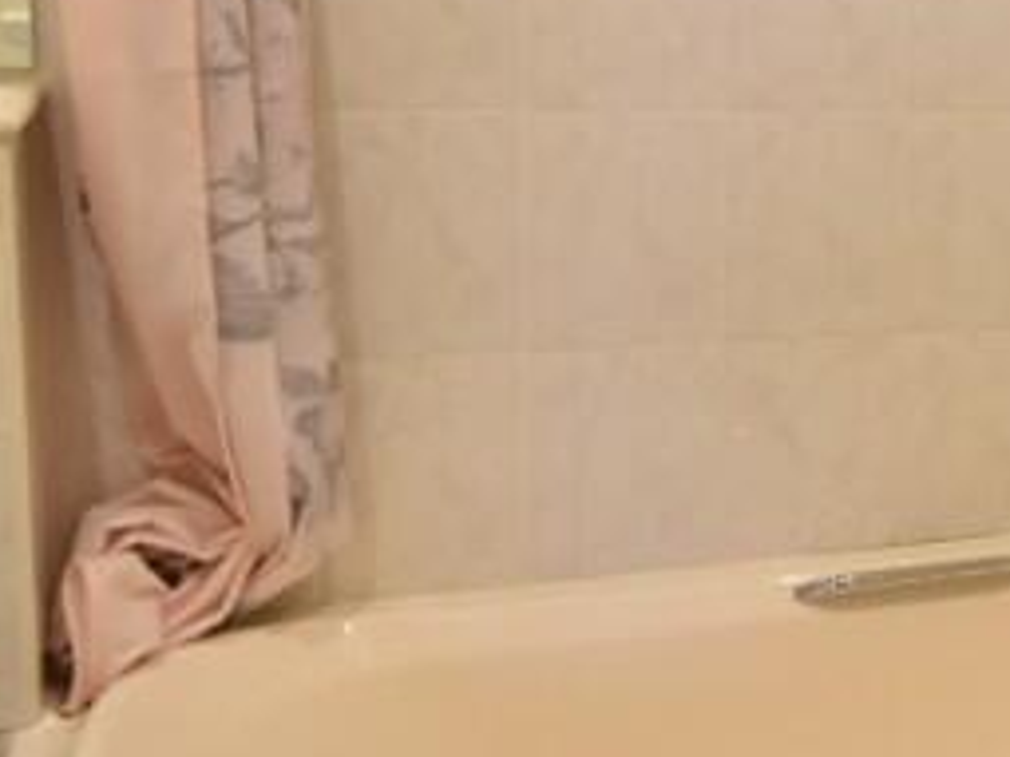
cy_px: 153
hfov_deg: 30.3
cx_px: 1073
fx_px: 1691
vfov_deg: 24.8
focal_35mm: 58
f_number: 5
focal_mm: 10
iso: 450
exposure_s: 1/15
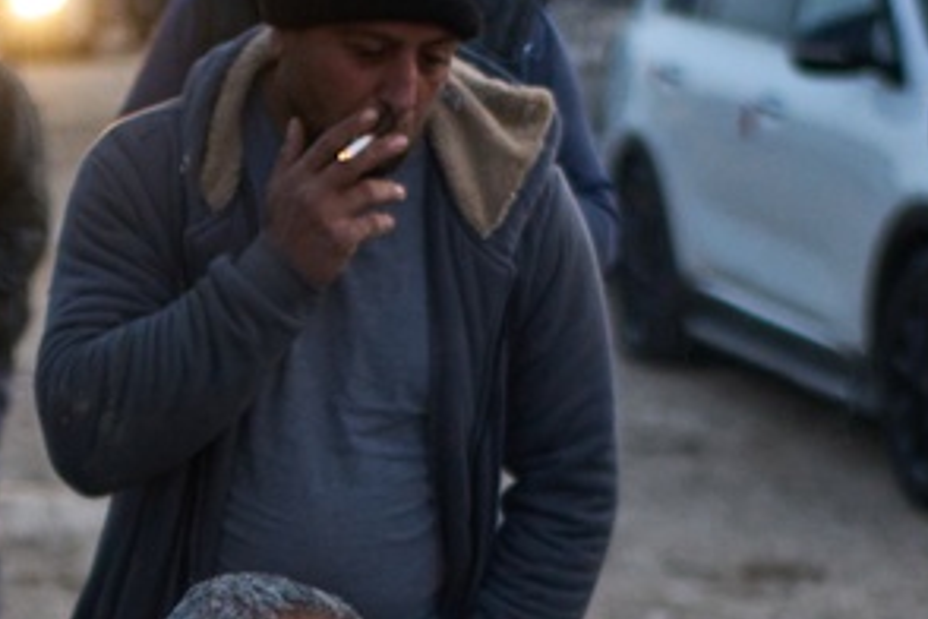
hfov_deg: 16.7
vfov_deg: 11.0
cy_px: 791
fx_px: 3145
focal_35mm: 122
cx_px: 306
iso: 3200
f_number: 1.4
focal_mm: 35
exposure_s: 1/320
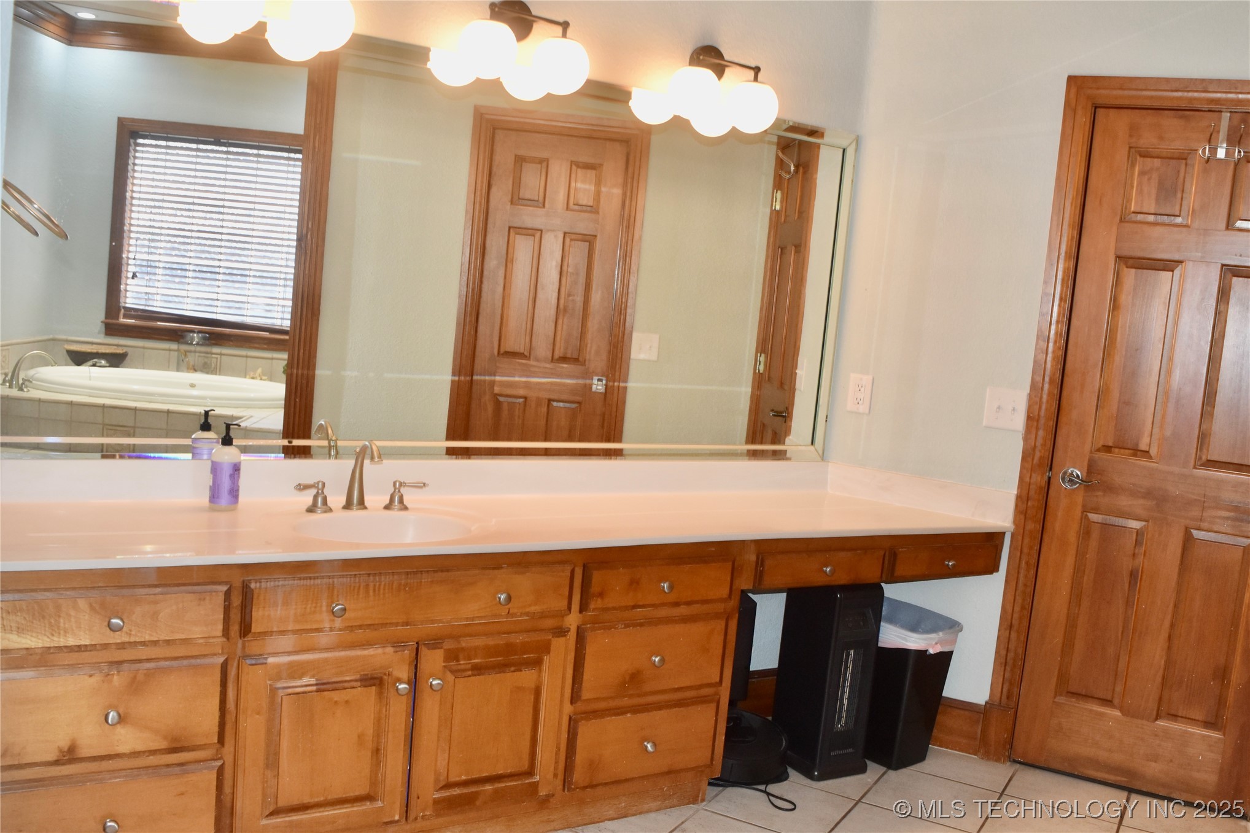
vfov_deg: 47.9
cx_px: 625
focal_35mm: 27
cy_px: 416
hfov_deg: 67.4
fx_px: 937
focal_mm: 18
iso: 800
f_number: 5.6
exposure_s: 1/125
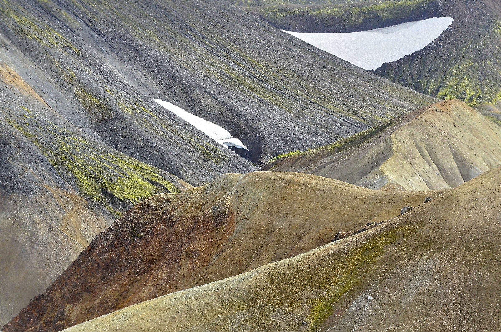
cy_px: 166
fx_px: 1500
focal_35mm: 108
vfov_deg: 12.6
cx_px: 250
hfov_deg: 19.0
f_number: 13
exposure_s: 1/1000
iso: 1600
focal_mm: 72
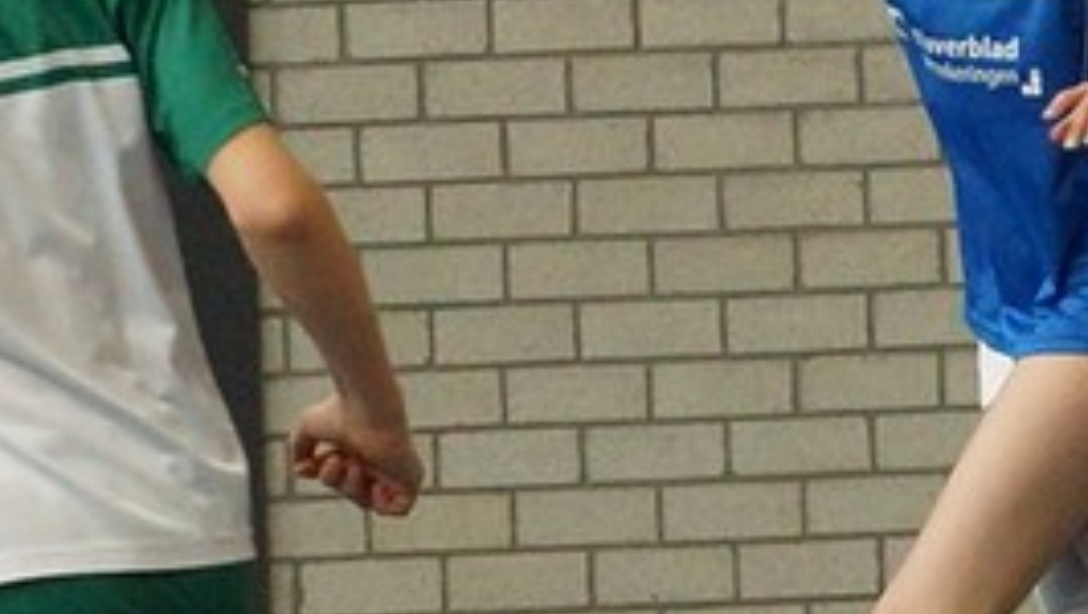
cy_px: 381
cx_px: 254
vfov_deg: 4.0
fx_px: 8718
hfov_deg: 7.1
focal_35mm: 302
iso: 1250
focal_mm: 50
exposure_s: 1/250
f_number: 5.6
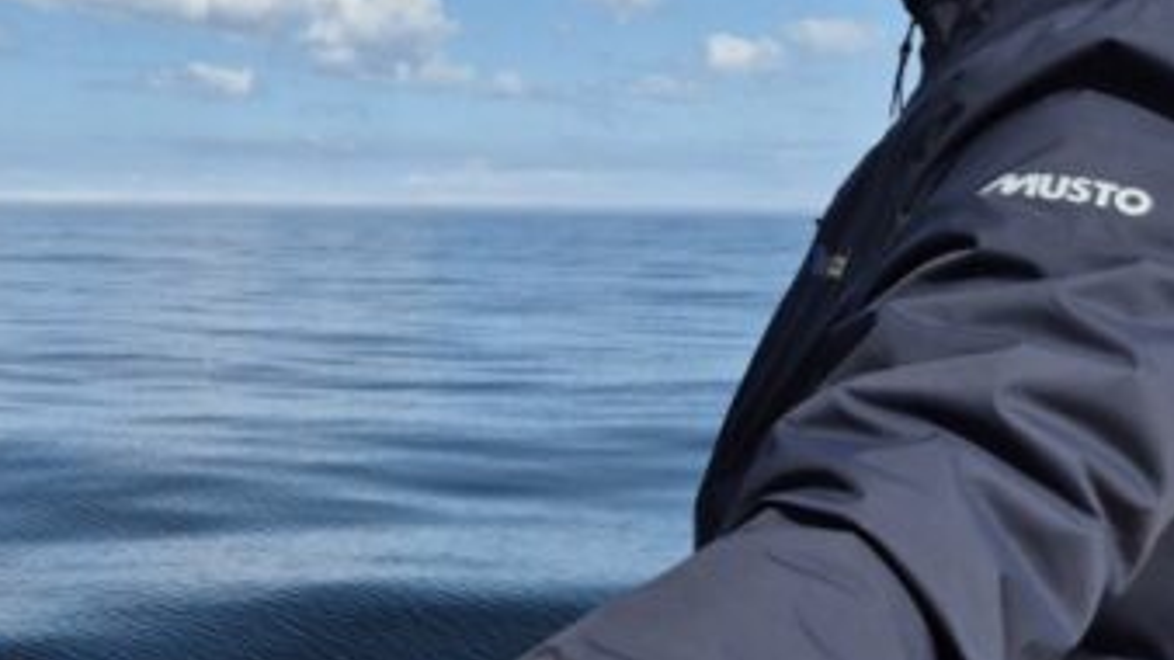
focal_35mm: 57
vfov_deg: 21.0
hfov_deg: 35.1
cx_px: 188
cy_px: 469
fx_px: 1774
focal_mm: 5.4
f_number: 1.8
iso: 25
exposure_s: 1/3056
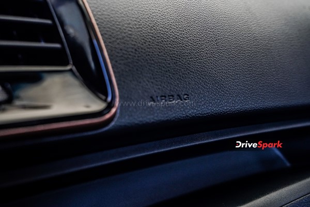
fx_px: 344
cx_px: 155
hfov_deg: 48.5
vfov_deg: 33.4
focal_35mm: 40
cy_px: 104
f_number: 6.3
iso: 2000
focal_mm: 40
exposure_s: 1/400
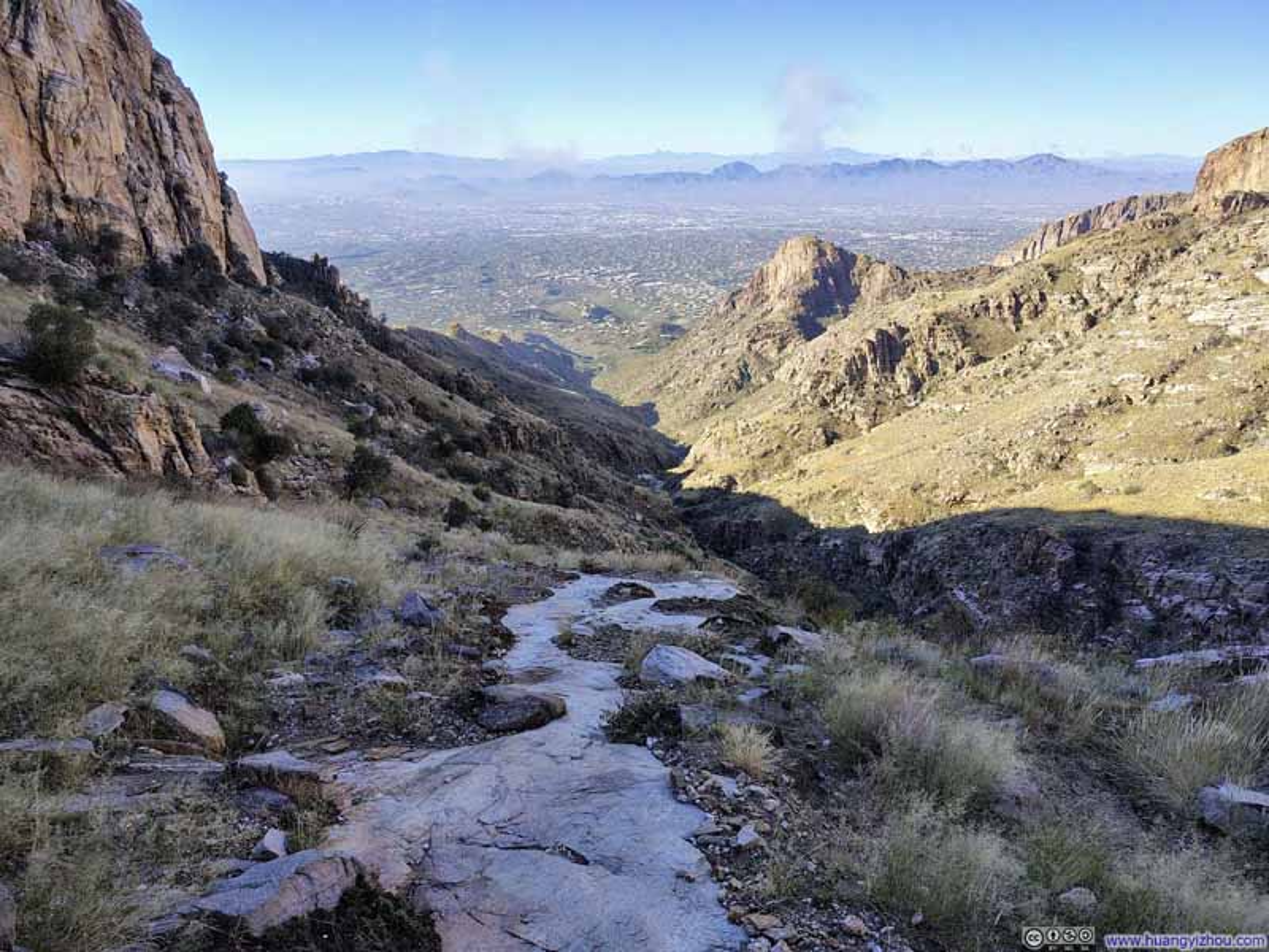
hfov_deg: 71.6
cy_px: 476
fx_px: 880
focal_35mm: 24
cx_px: 634
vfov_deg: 56.8
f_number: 1.8
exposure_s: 1/450
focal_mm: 5.56
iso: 100
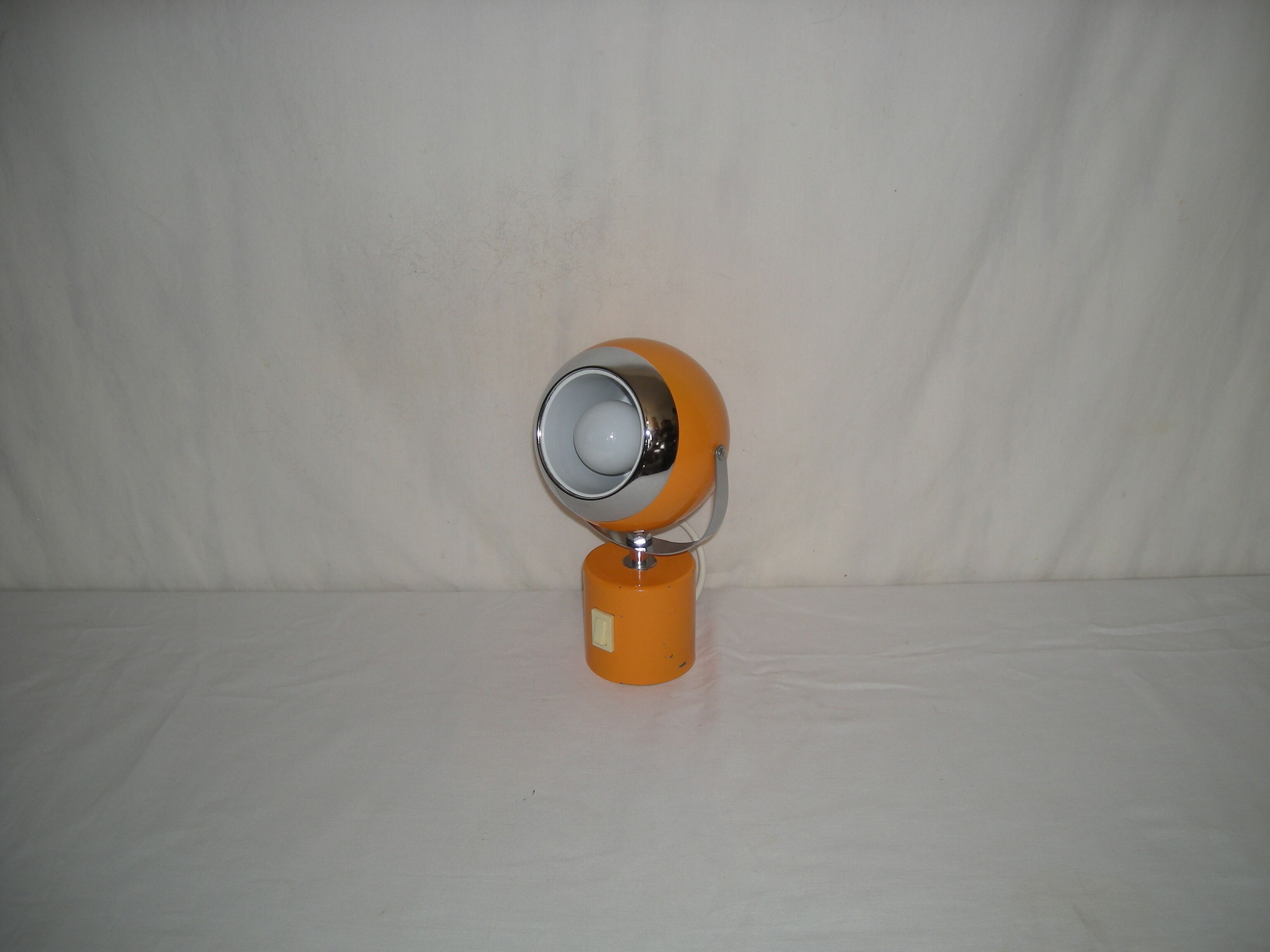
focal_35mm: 35
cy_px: 476
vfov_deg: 40.7
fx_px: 1284
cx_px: 635
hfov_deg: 52.6
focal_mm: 5.7
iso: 50
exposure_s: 1/53.5
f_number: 2.8
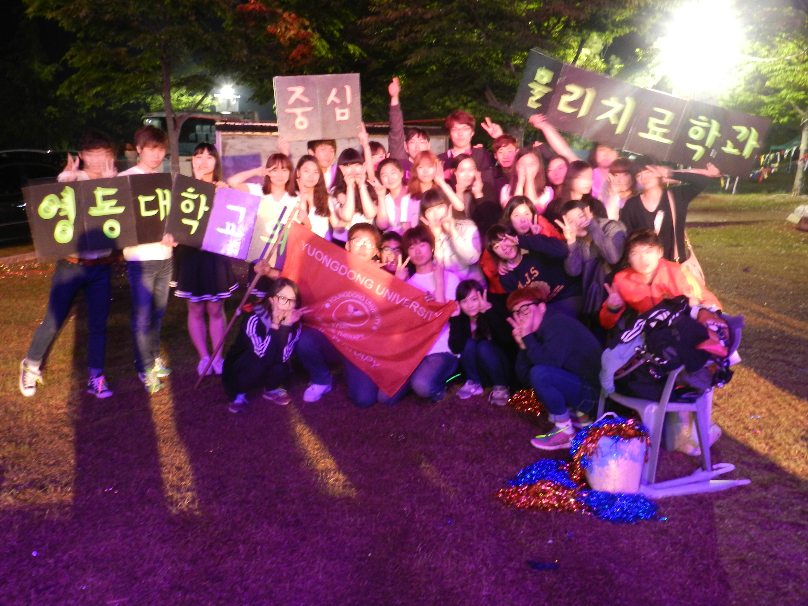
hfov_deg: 56.8
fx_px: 747
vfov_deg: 44.2
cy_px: 303
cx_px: 404
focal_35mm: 32
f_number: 3.7
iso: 400
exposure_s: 1
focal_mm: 5.6
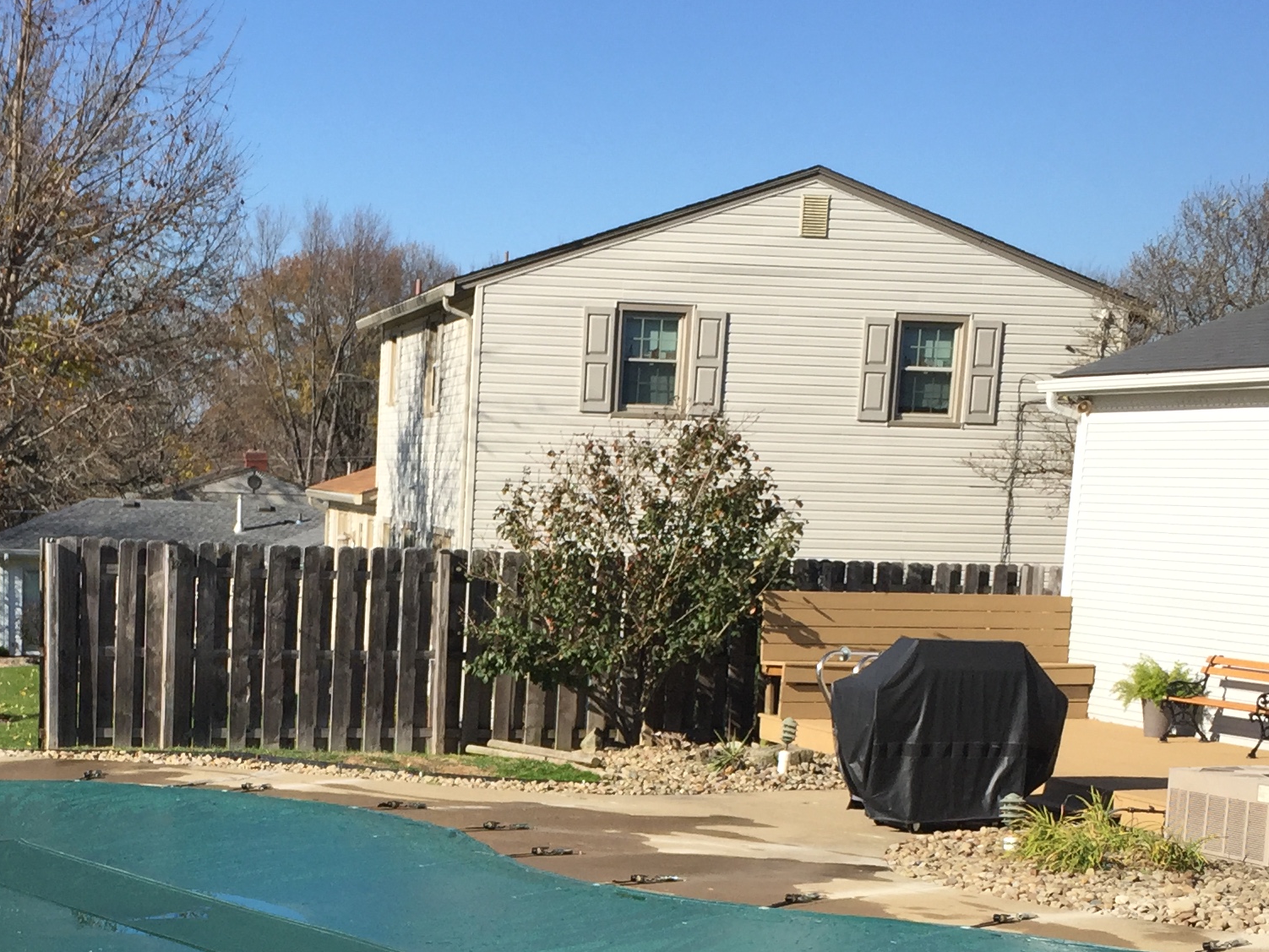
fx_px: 2310
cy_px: 919
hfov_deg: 30.5
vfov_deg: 22.5
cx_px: 411
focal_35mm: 63
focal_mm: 4.15
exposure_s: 1/1799
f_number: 2.2
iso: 32
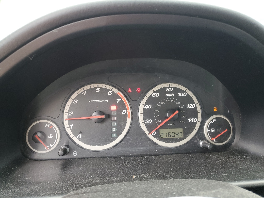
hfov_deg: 67.3
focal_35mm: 26
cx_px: 132
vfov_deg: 53.1
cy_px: 99
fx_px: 198
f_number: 1.5
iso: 93
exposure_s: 1/120
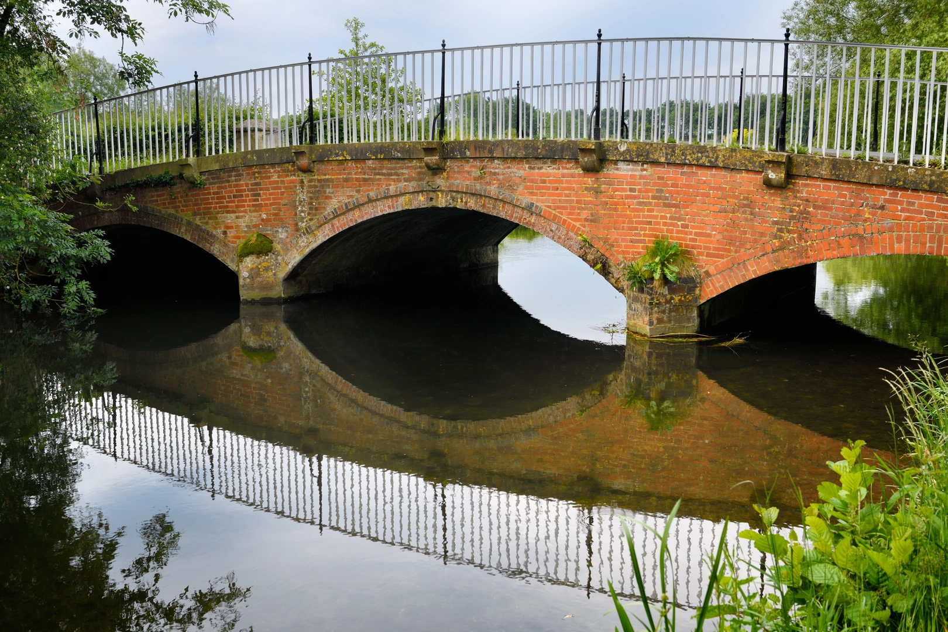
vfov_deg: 36.9
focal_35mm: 36
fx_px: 948
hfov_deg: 53.1
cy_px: 316
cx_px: 474
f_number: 8
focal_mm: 36
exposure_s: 1/50
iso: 64
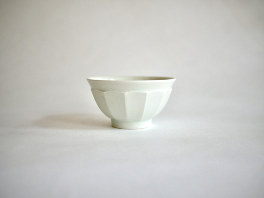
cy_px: 99
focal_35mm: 40
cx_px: 132
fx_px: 305
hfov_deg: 46.8
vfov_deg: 36.0
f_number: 1.7
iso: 200
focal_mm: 20
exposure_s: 1/500
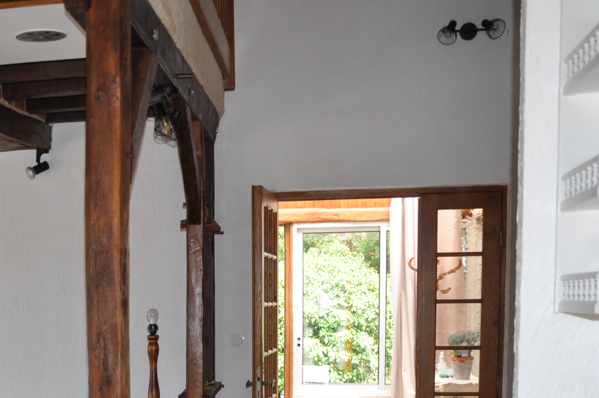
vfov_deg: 19.7
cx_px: -18
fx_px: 1080
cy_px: 468
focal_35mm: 65
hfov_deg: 28.8
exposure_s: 1/125
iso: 400
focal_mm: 18
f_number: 3.5
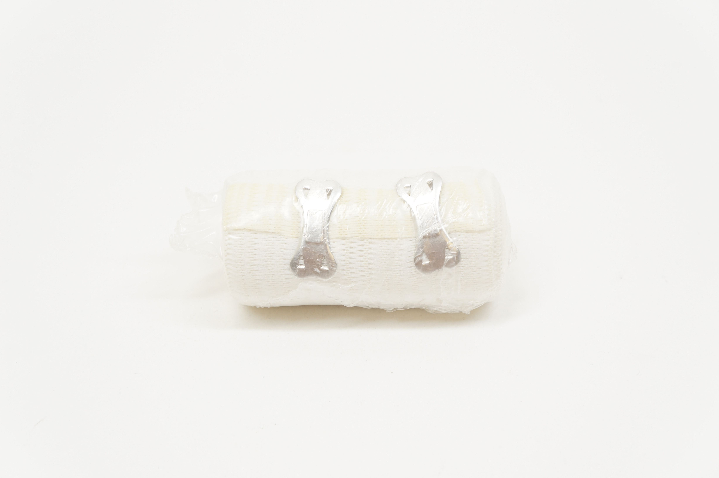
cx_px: 360
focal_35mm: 54
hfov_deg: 36.9
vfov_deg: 25.0
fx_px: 1077
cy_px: 239
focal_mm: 36
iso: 400
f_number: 6.3
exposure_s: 1/50
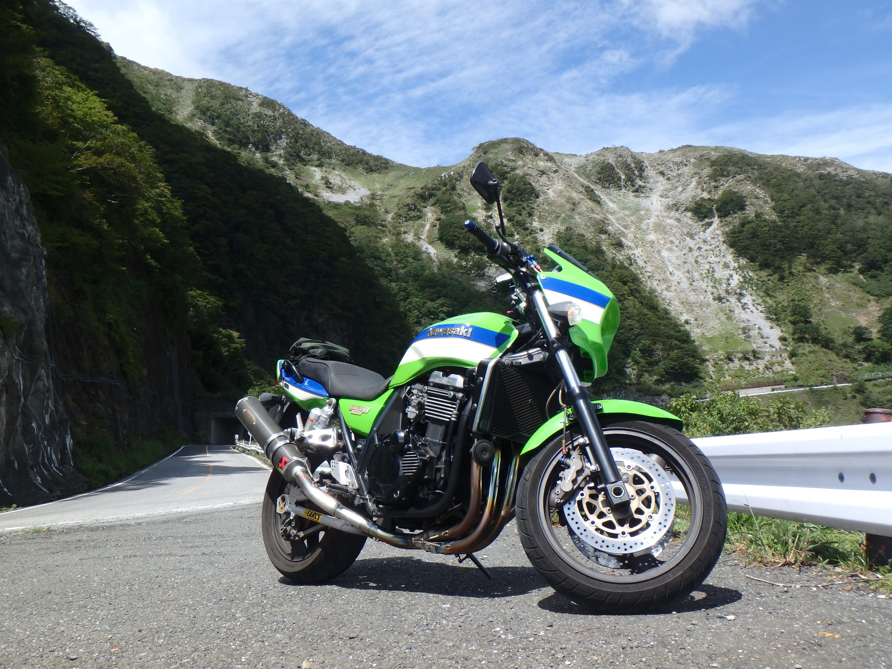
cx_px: 446
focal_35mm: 31
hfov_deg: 58.4
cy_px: 334
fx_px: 799
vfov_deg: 45.4
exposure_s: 1/640
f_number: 4.7
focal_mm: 5.6
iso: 125
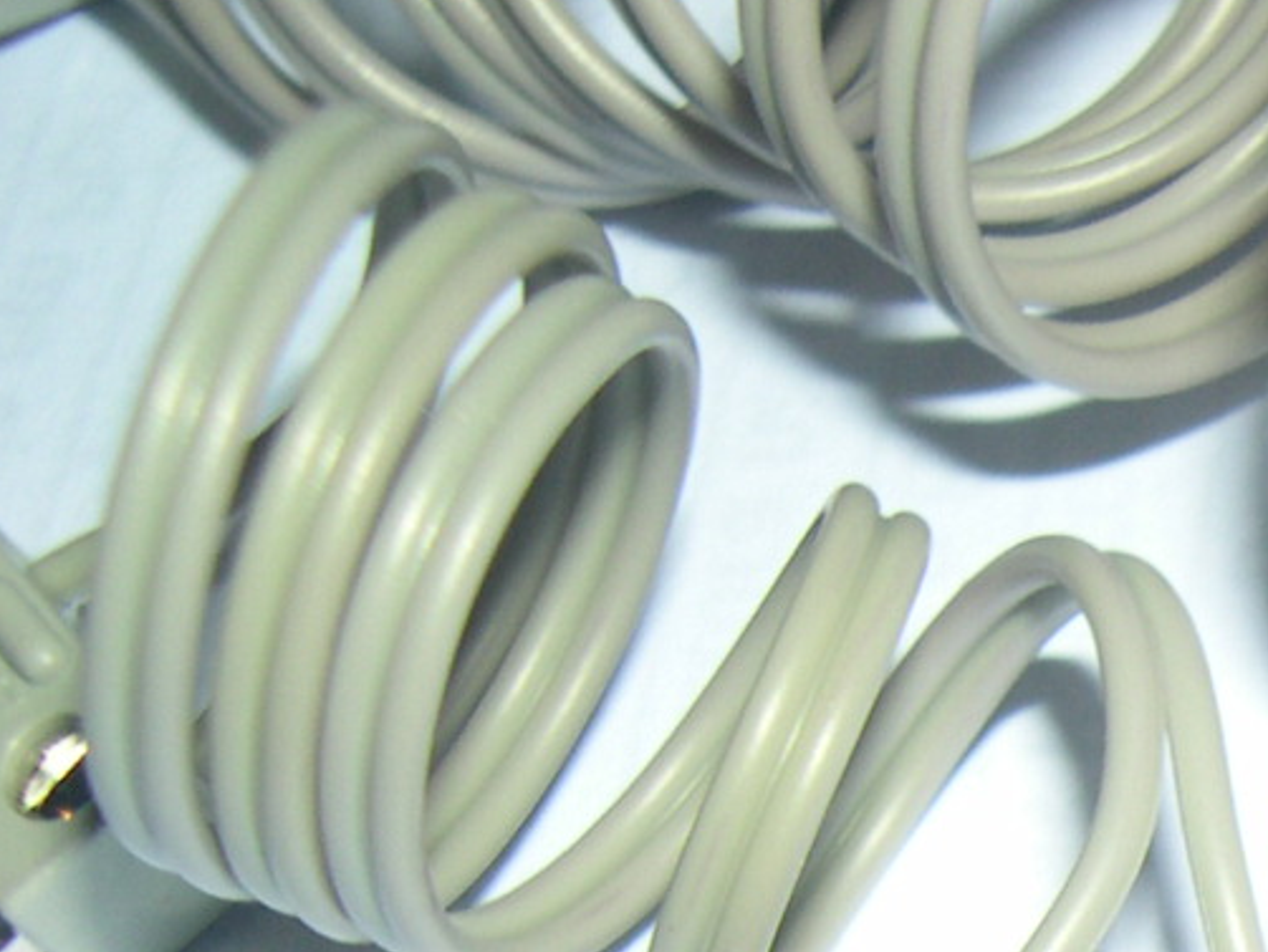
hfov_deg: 15.0
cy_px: 1497
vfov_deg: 11.6
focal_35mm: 121
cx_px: 1958
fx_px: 4434
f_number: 7.6
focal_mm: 8
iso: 100
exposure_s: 1/60
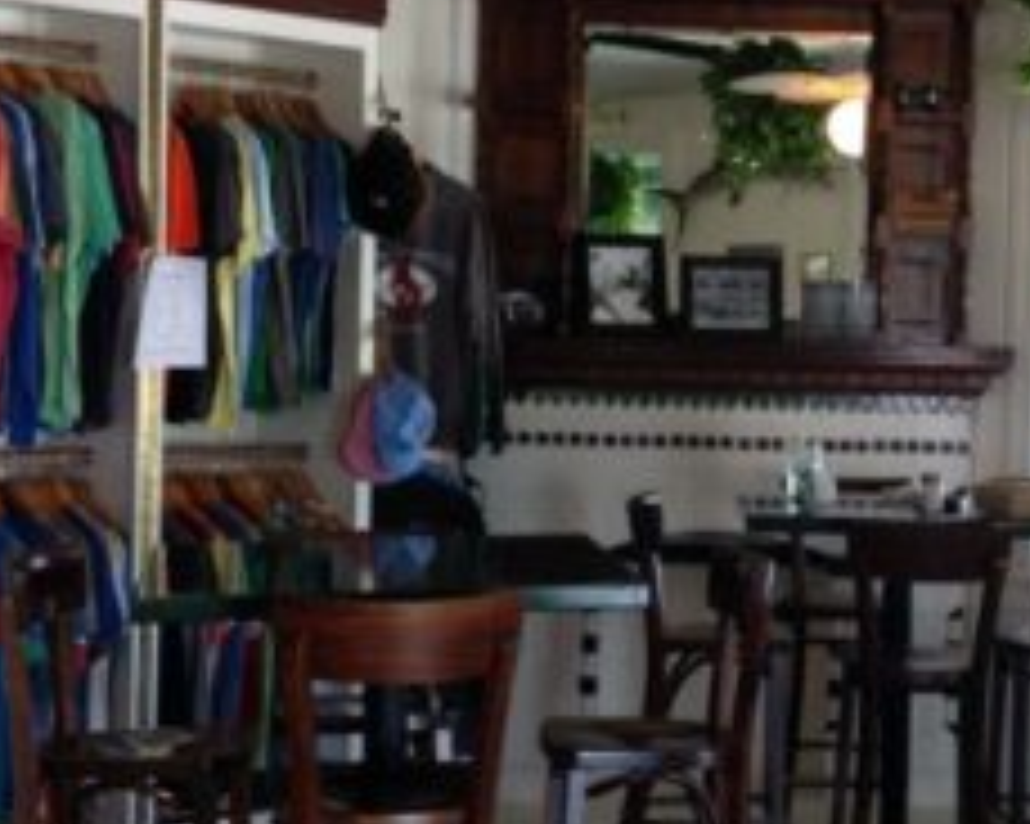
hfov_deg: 23.7
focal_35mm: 79
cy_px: 383
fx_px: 2407
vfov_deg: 19.4
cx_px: 846
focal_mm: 4.28
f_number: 2.4
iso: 80
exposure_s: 1/15
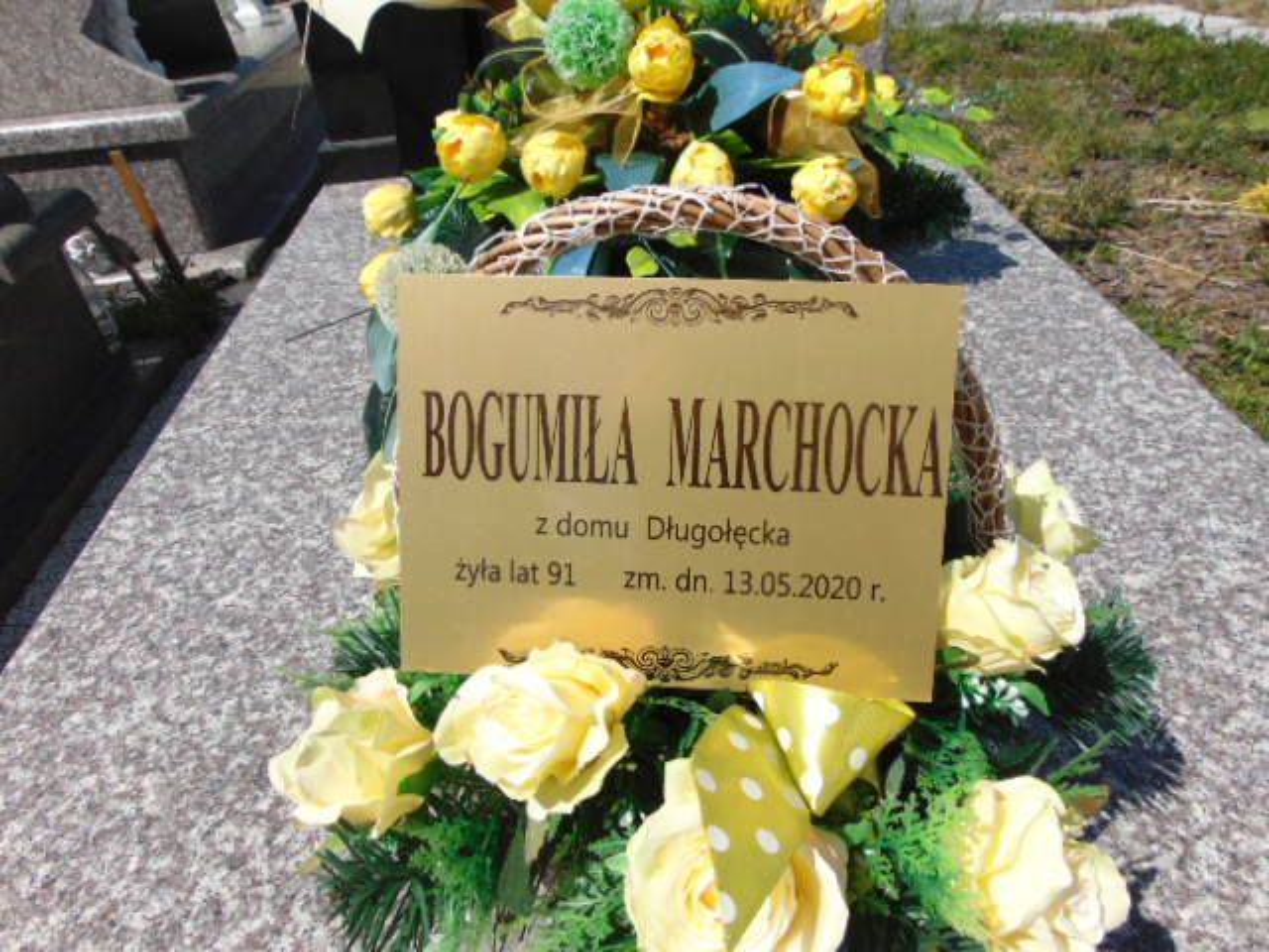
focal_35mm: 25
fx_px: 916
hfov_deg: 69.4
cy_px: 476
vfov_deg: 54.9
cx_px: 634
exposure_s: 1/400
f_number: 7.7
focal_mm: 4.5
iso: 80
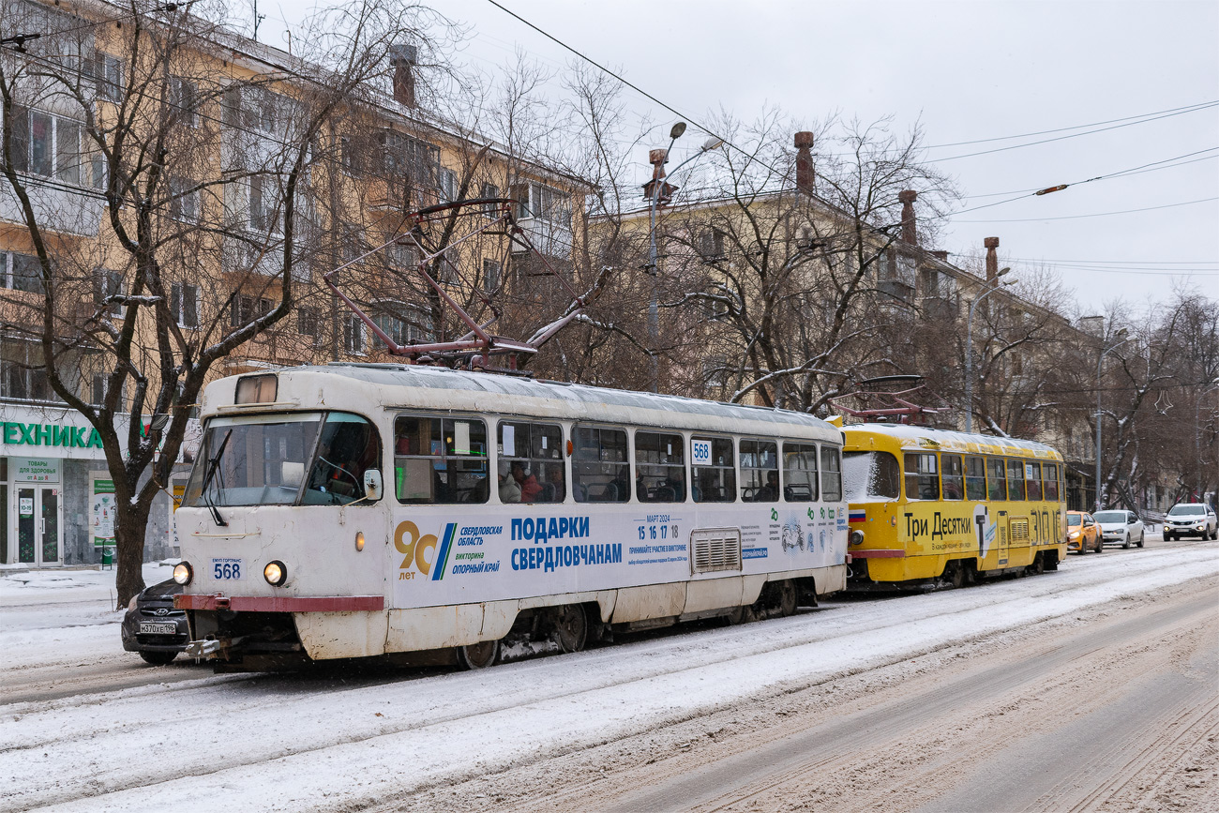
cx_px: 610
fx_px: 1321
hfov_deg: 49.5
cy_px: 406
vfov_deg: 34.2
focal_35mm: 39
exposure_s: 1/250
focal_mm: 26
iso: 200
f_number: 6.3
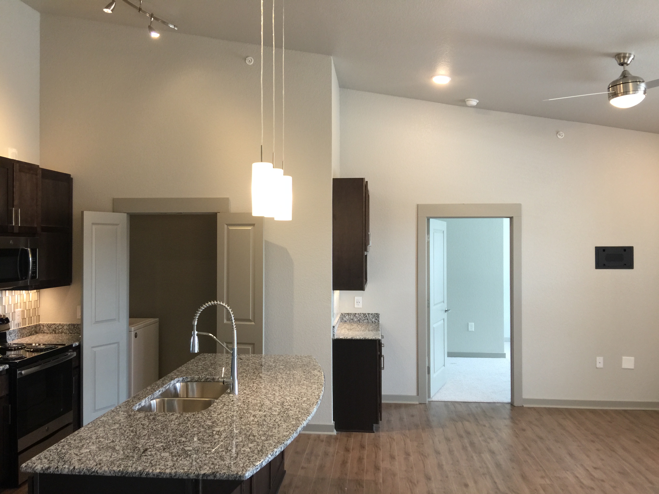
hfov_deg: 61.7
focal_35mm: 29
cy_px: 247
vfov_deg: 48.2
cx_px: 330
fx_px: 552
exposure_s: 1/30
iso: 50
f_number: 2.2
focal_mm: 4.15
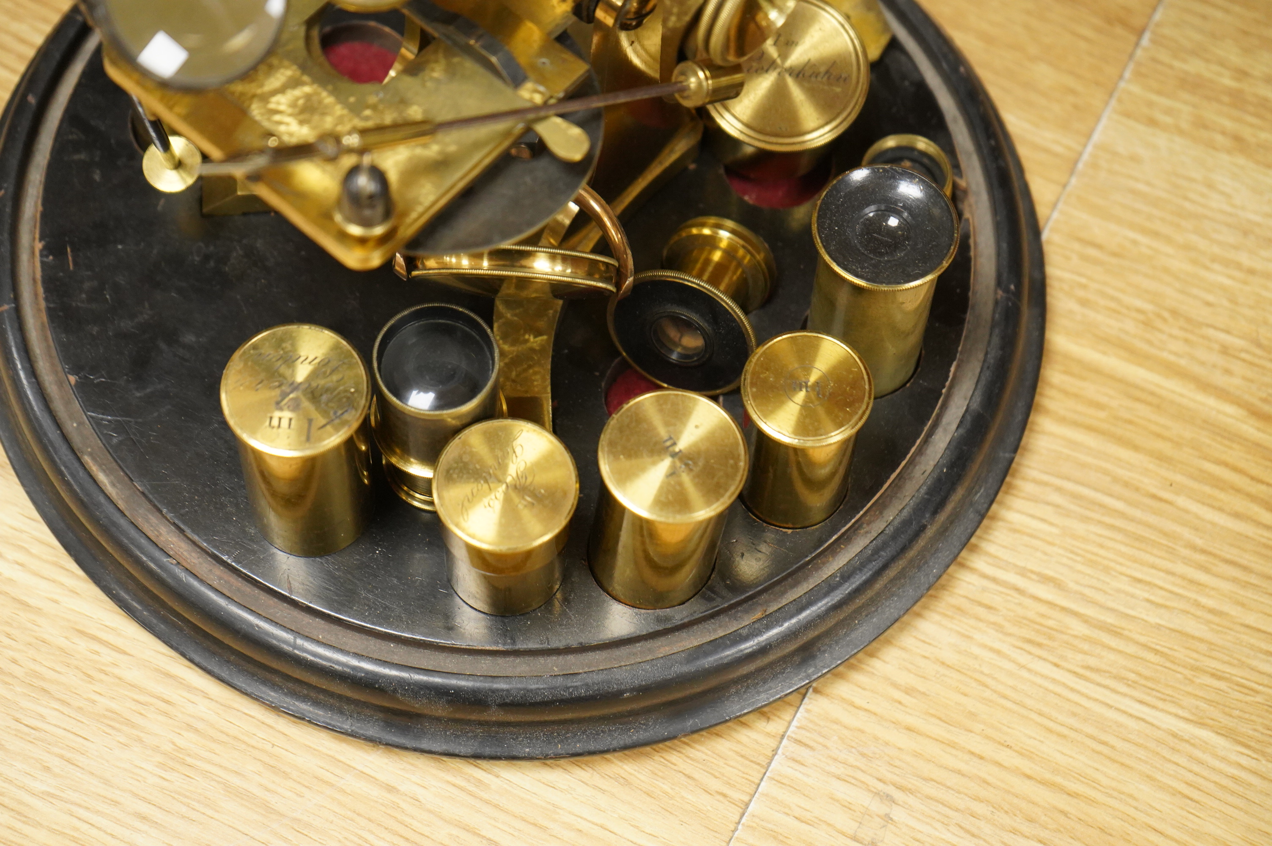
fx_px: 2471
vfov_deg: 19.4
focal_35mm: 70
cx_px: 636
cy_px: 423
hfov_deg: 28.9
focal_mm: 70
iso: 4000
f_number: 5.6
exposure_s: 1/125
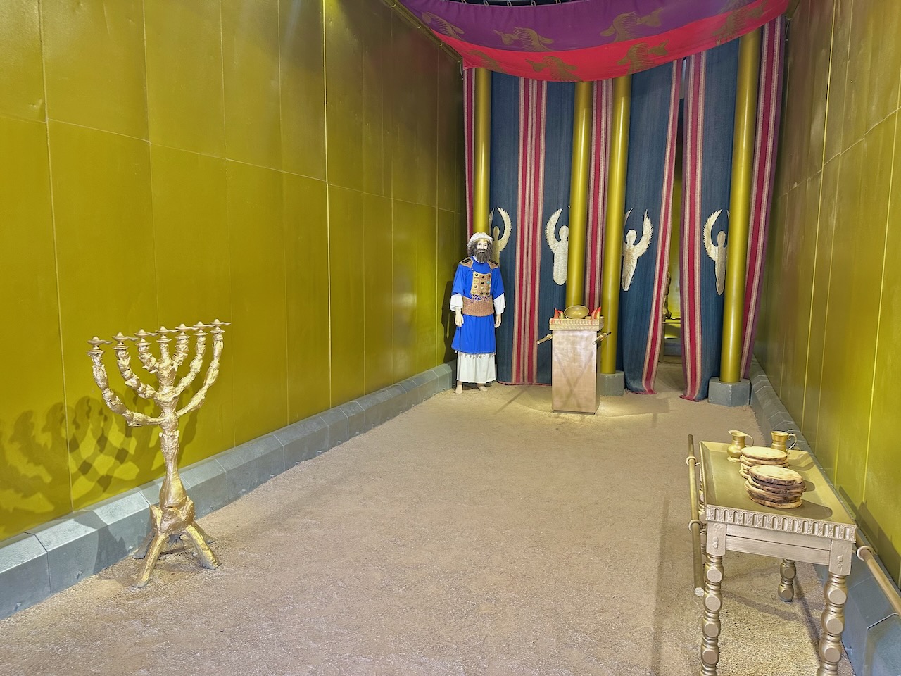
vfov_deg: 56.8
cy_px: 338
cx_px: 450
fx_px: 625
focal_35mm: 24
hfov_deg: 71.6
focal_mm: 6.86
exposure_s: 1/50
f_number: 1.78
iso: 160
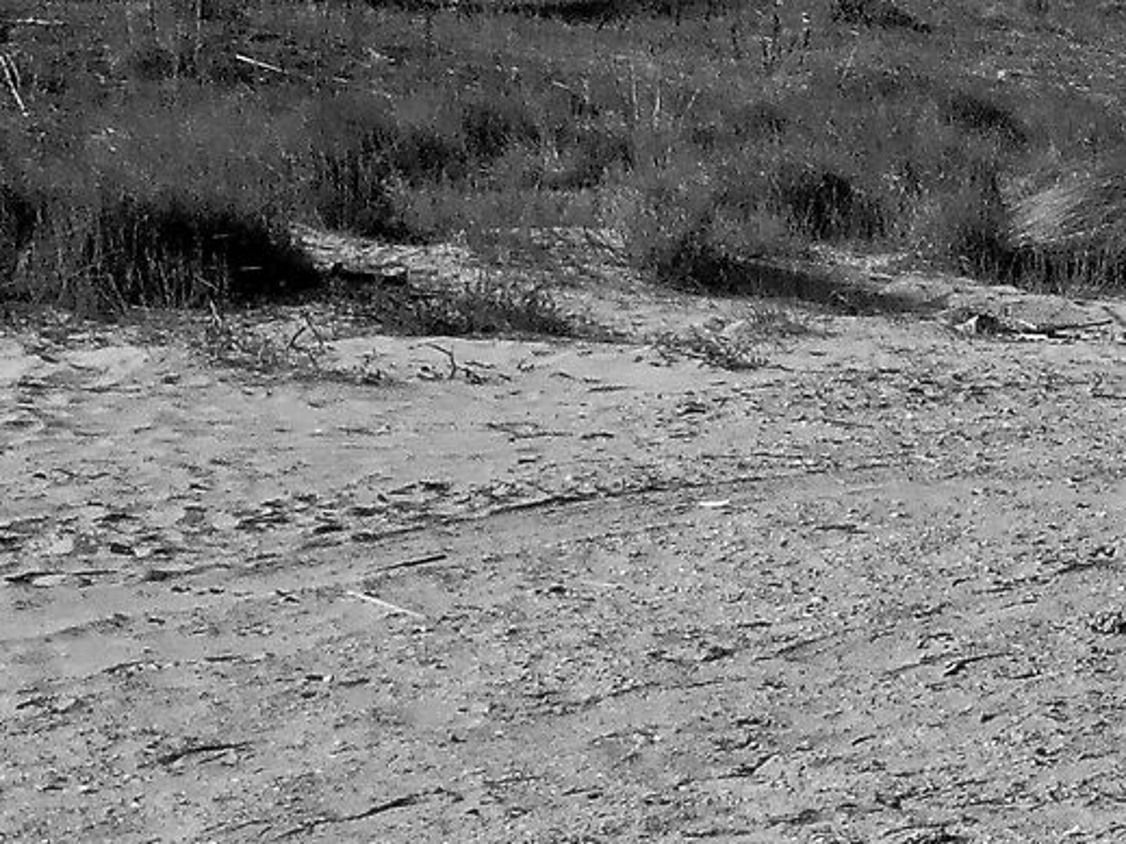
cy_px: 4
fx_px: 3610
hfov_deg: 14.2
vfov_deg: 13.2
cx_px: 2380
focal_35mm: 111
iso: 100
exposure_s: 1/1250
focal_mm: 4.3
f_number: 4
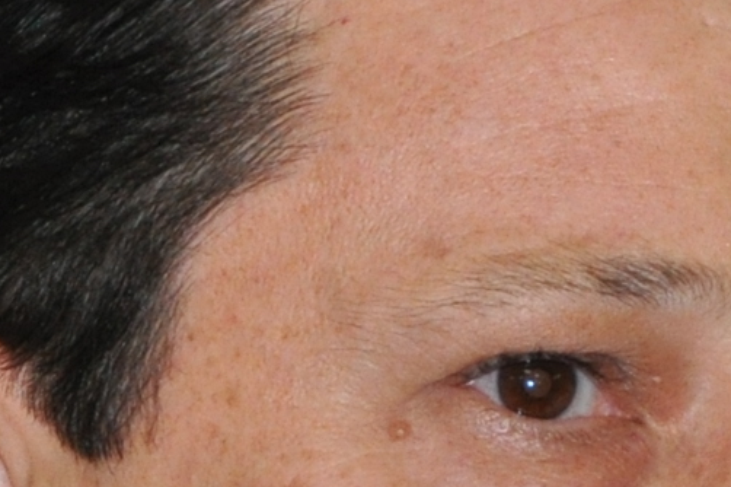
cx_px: 111
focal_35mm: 864
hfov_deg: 2.4
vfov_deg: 1.6
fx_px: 17532
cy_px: 717
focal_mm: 90
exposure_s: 1/60
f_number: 5.6
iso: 800
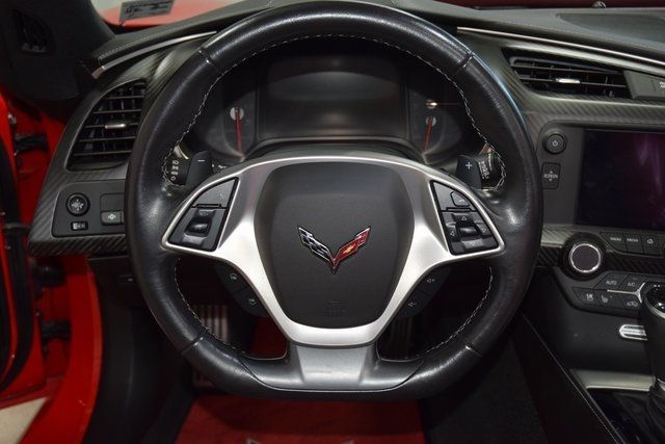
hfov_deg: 47.9
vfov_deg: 33.0
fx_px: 748
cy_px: 222
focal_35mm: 40
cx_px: 332
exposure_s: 1/60
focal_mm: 27
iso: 1000
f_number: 3.8
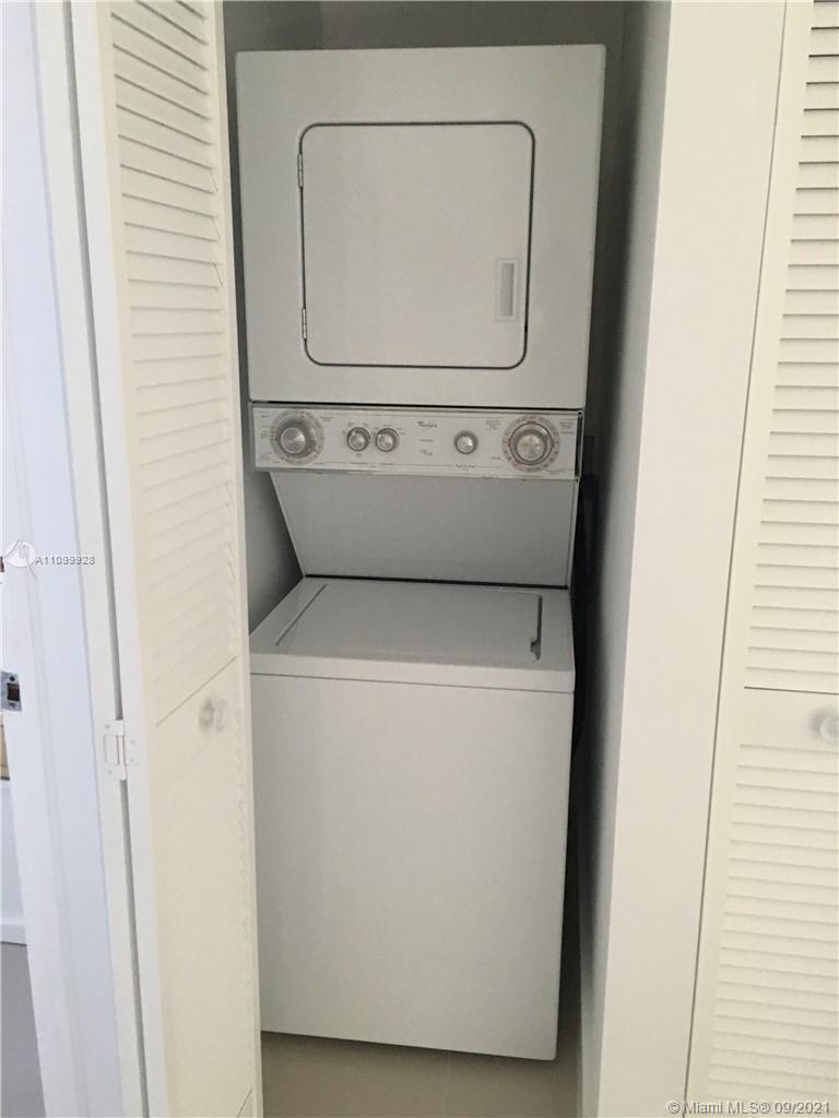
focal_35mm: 29
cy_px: 559
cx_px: 420
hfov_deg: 48.2
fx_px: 937
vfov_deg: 61.7
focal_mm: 4.15
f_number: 2.2
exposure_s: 1/30
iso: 200
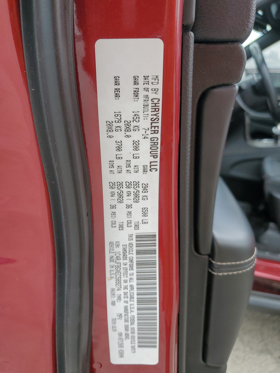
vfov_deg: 67.3
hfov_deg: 53.1
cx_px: 140
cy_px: 186
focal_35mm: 26
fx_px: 280
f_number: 1.5
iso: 50
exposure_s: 1/833
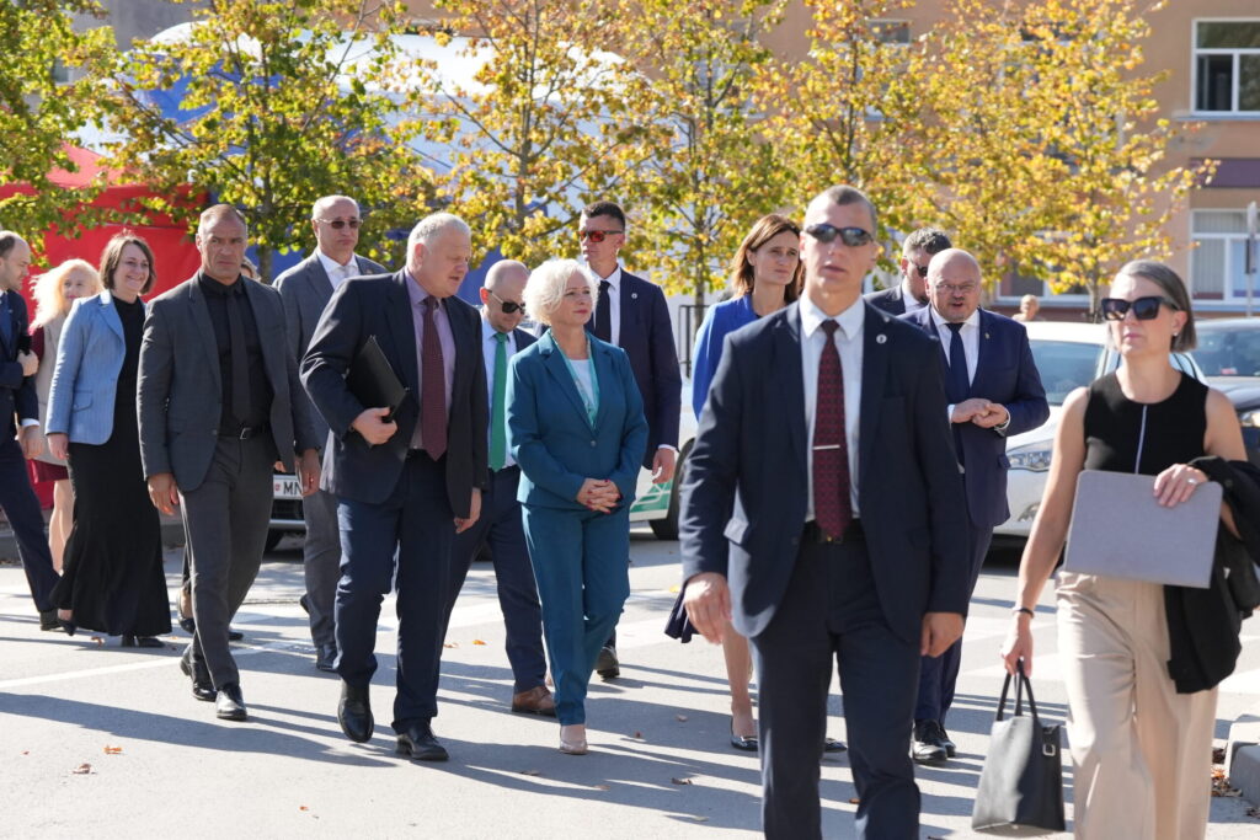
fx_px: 4130
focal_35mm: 118
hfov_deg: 17.3
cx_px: 630
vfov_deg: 11.6
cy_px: 420
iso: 1600
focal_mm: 79
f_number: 3.5
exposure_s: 1/8000
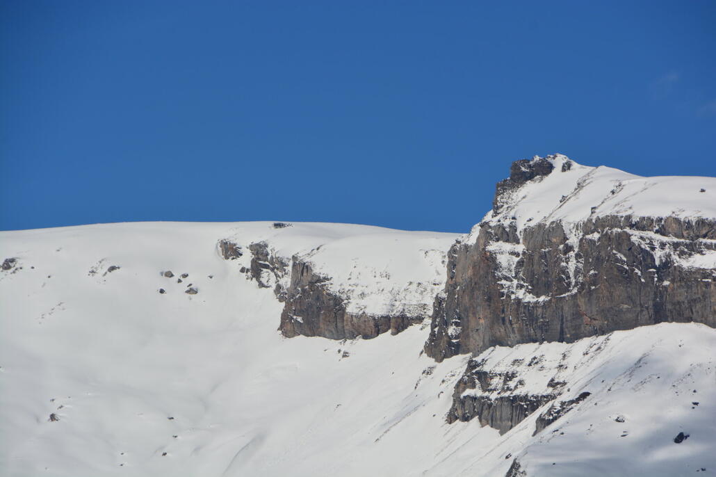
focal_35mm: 300
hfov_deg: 6.9
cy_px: 238
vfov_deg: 4.6
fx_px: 5964
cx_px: 358
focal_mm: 200
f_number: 13
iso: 100
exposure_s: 1/200
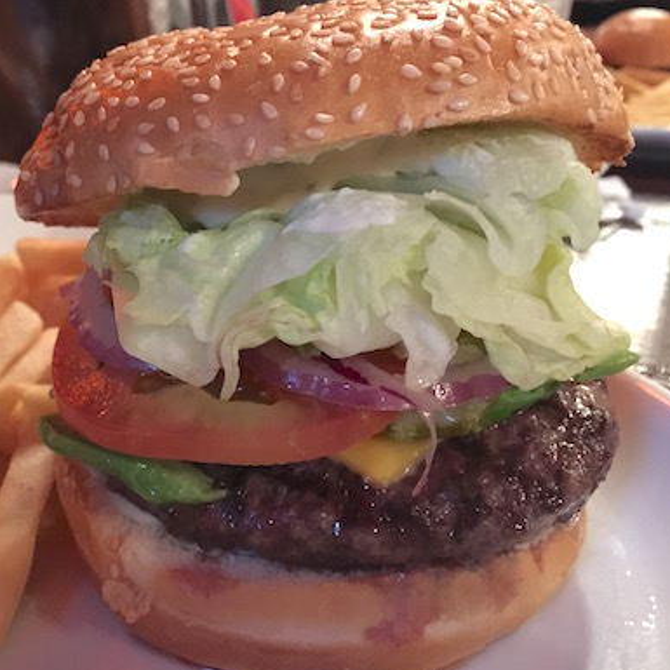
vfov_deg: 43.8
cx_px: 188
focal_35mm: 38
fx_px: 832
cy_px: 317
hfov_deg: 42.8
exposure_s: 1/4
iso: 250
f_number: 2.2
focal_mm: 4.15
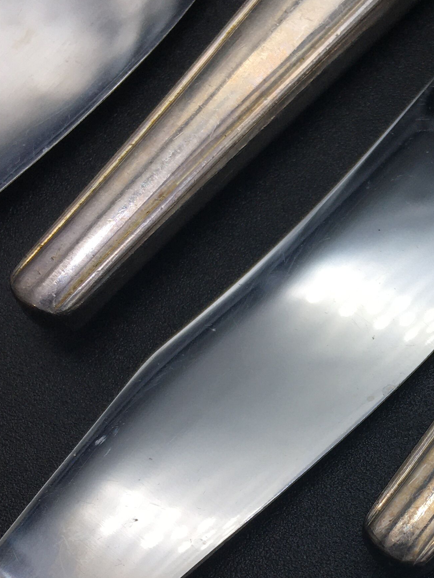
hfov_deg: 21.0
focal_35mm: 67
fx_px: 1120
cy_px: 396
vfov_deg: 28.7
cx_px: 460
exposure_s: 1/388
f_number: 2.2
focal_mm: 4.15
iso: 25
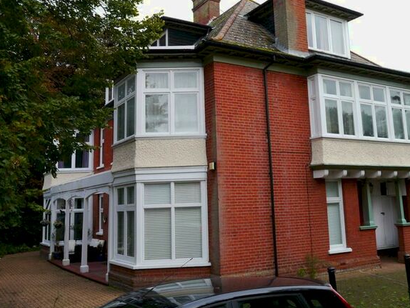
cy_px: 125
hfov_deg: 47.8
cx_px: 220
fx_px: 462
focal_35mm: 39
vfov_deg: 36.7
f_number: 6.3
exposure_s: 1/250
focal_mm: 16
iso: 160
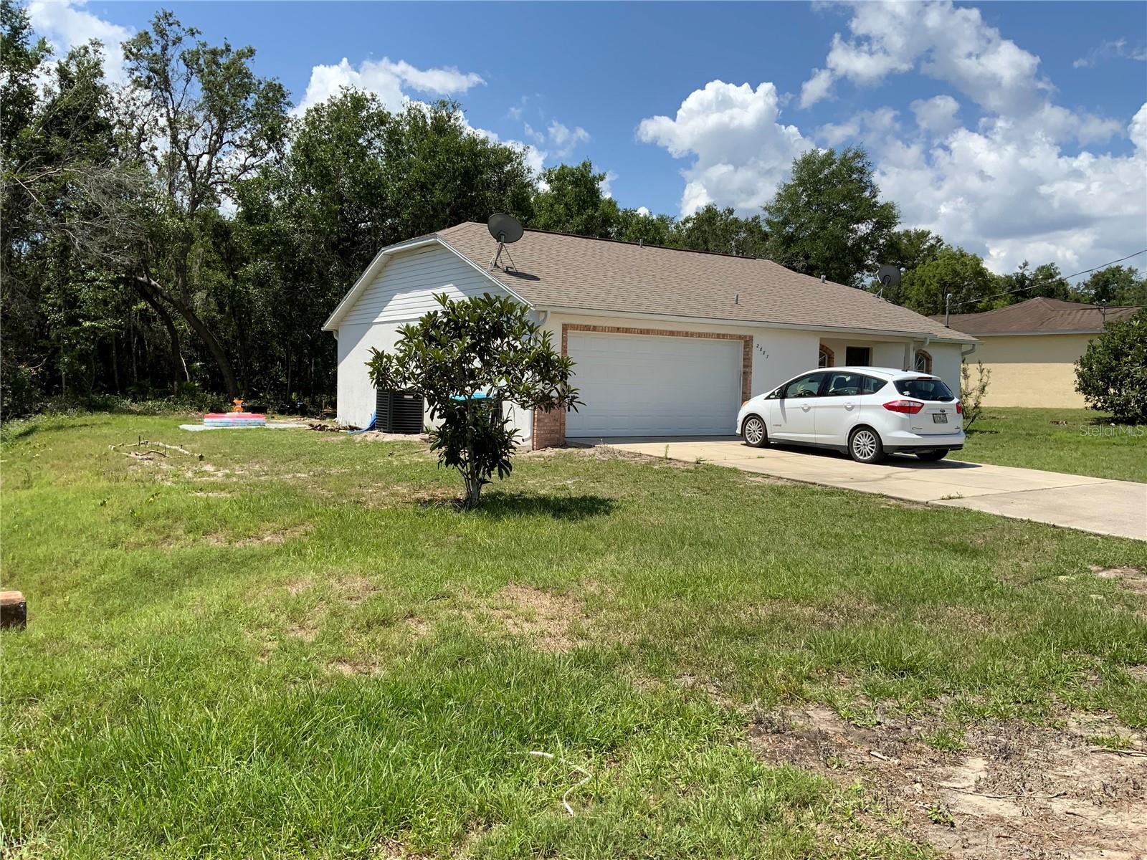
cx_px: 574
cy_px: 430
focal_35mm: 29
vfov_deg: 48.2
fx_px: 961
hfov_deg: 61.7
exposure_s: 1/1984
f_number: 1.8
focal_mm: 3
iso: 20
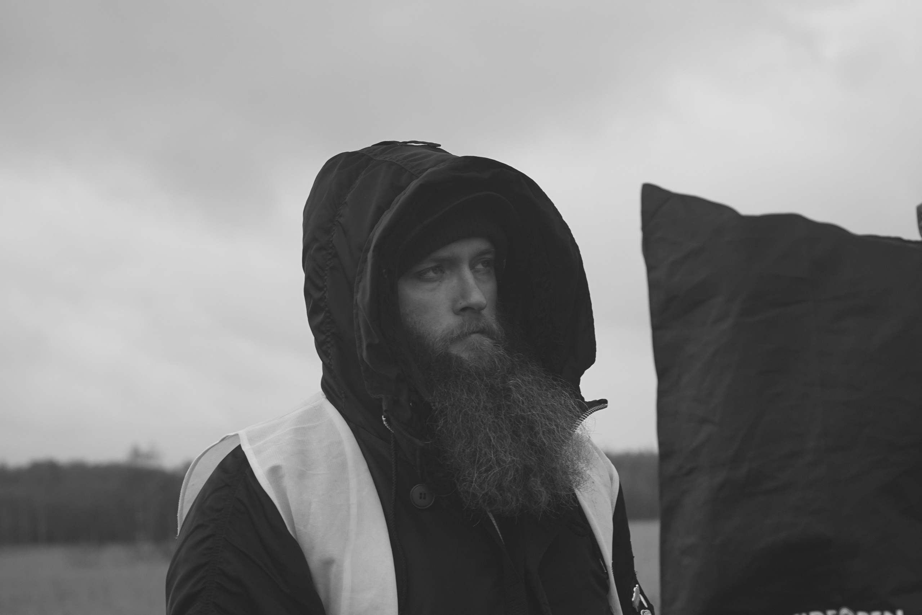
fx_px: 2561
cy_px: 308
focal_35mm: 100
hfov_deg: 20.4
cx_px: 461
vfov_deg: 13.7
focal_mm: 67
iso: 400
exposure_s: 1/125
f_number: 5.6
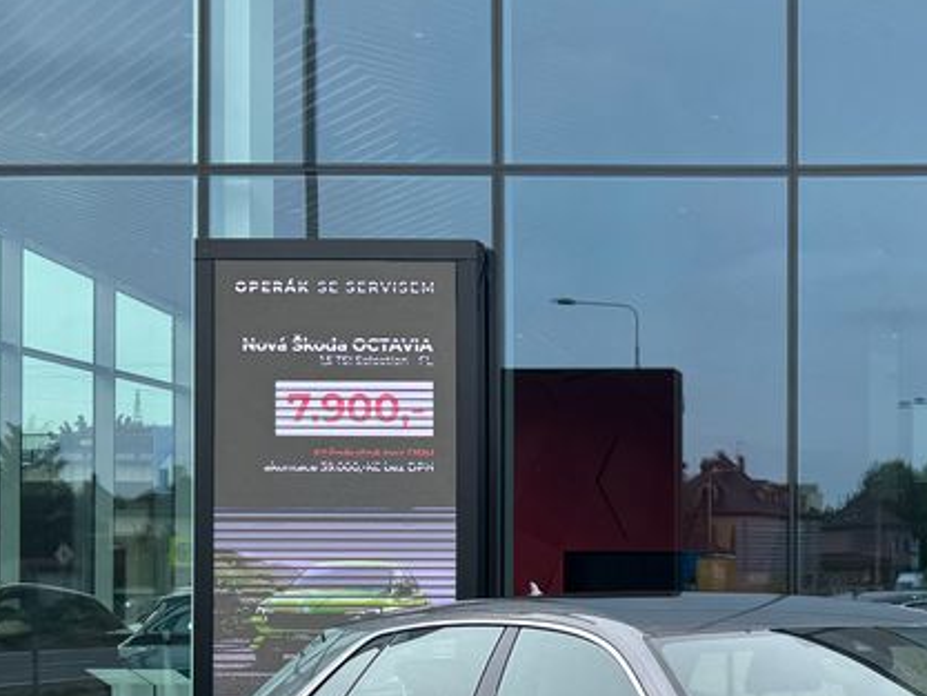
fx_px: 1848
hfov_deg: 26.6
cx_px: 931
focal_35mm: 69
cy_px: 583
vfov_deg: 21.0
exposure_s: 1/1767
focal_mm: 6.76
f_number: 1.78
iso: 80
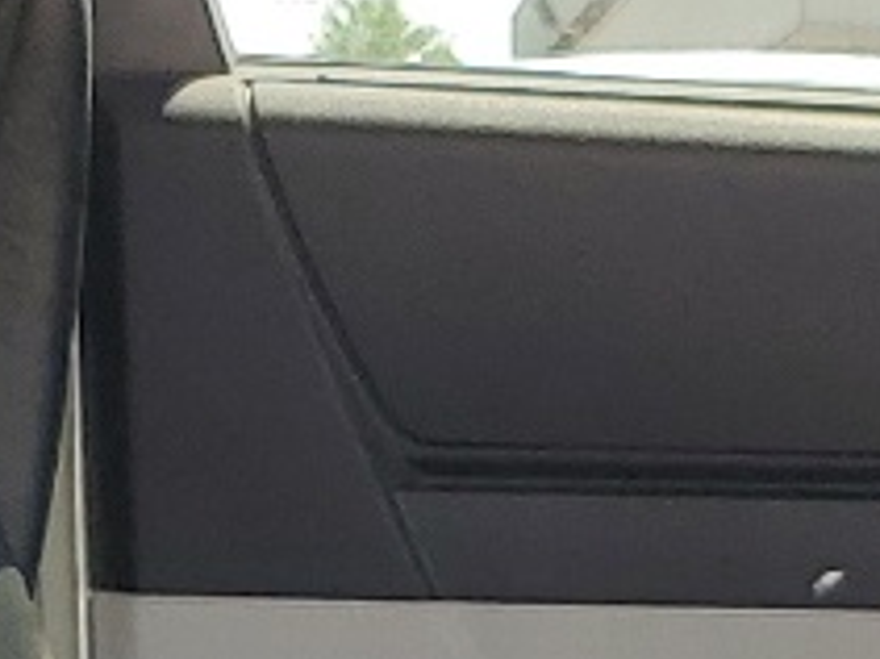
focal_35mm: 197
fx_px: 5005
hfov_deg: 9.8
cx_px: 1205
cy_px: 1456
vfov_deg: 7.2
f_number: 1.5
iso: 50
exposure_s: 1/227
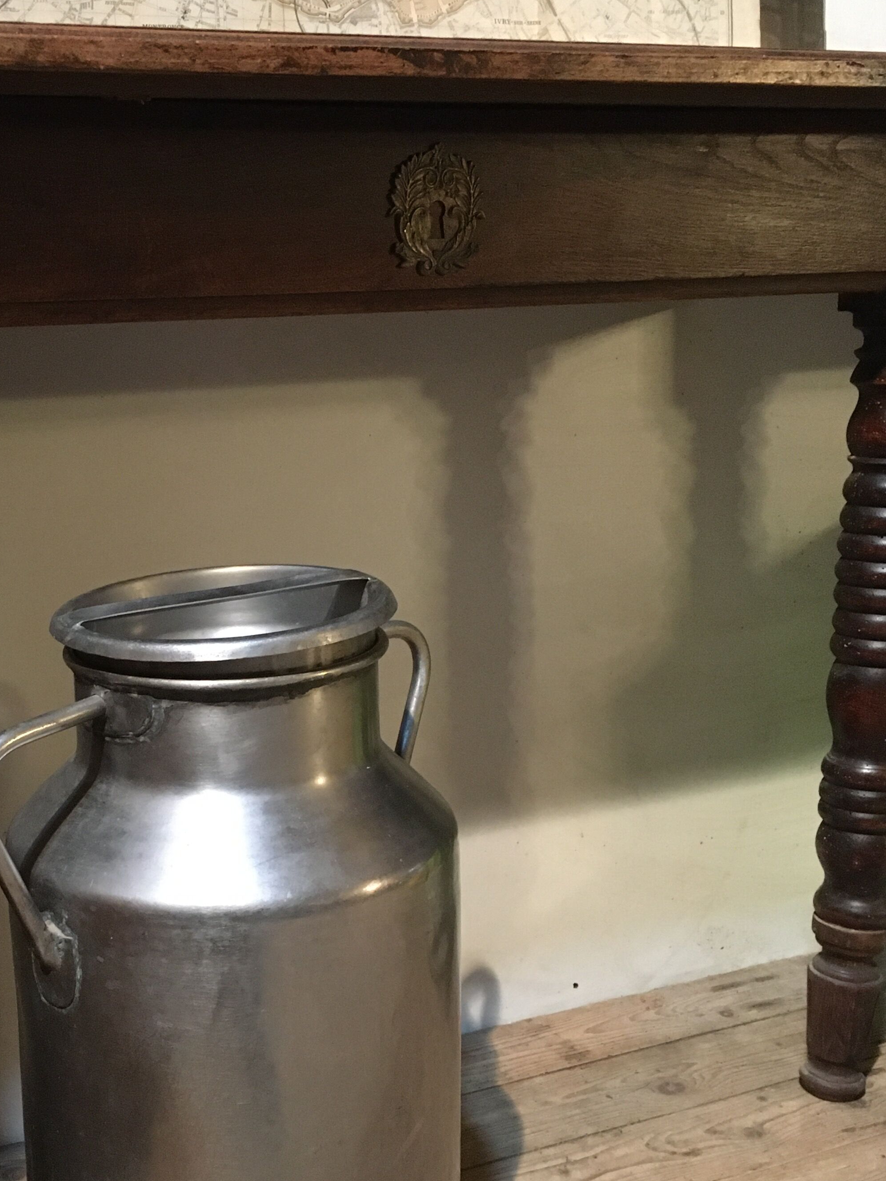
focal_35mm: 44
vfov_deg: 42.9
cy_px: 658
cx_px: 235
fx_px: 1501
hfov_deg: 32.3
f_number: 2.2
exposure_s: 1/17
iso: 250
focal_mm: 4.15
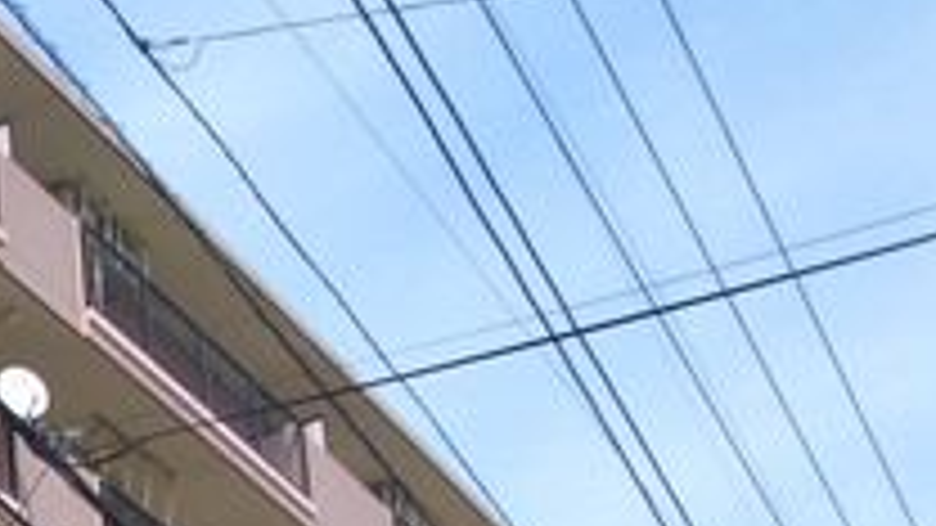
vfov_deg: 10.3
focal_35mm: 110
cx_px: -261
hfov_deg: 18.2
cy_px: 989
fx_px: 2730
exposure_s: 1/320
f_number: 4.3
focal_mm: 5.8
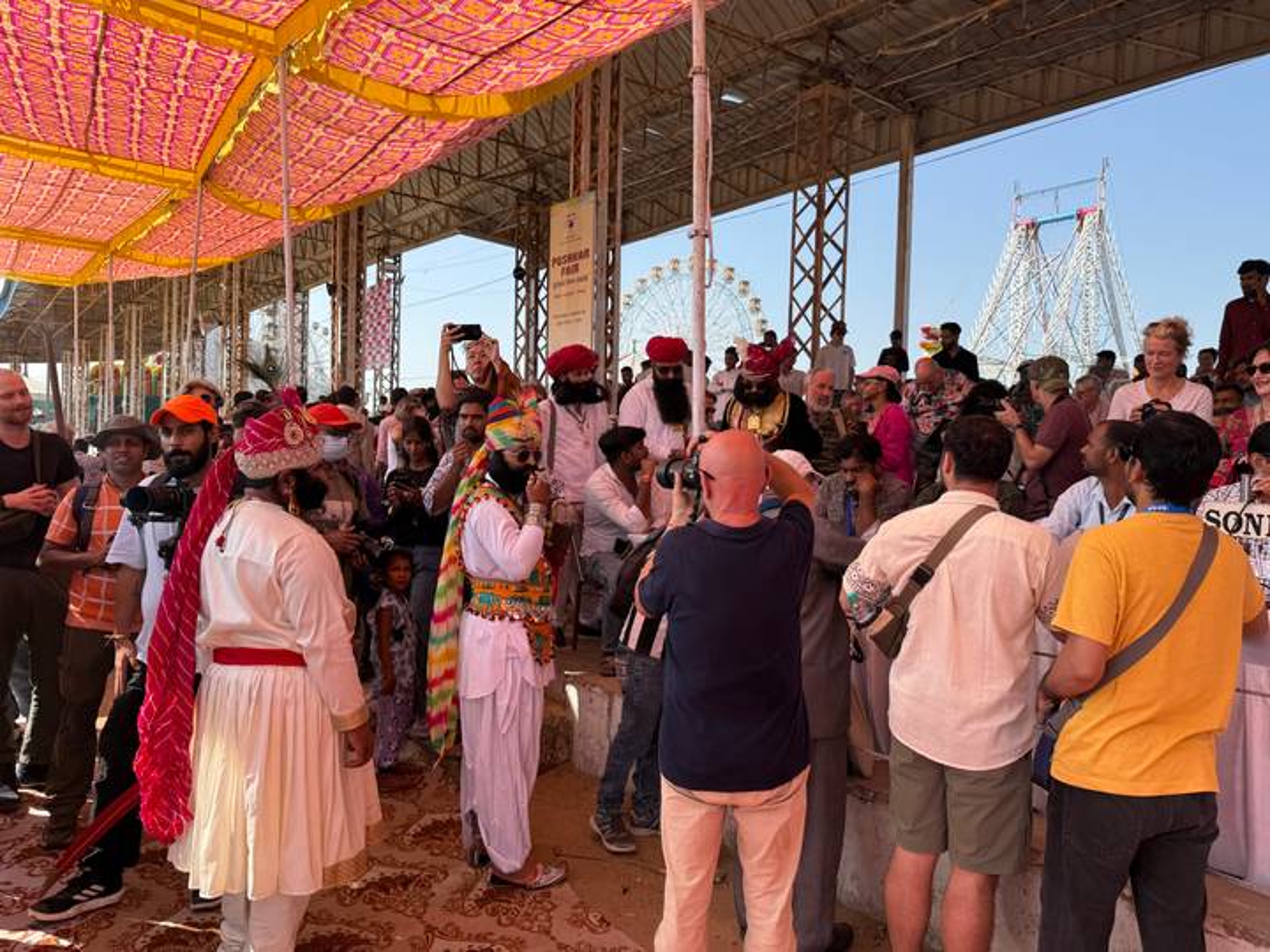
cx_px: 635
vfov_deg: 56.8
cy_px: 476
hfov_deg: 71.6
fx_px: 881
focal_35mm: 24
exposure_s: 1/1949
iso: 80
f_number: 1.78
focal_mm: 6.76
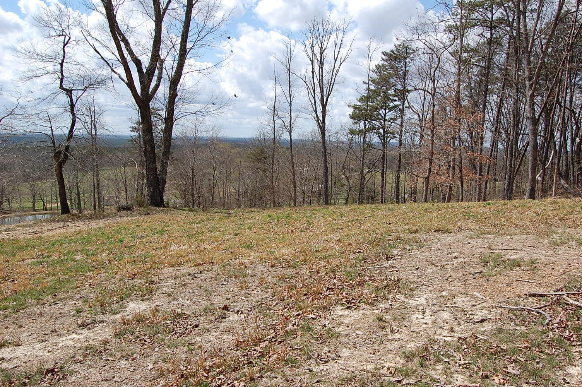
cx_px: 291
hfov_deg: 67.4
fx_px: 436
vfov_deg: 47.8
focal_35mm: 27
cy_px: 194
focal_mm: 18
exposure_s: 1/320
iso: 200
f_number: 9
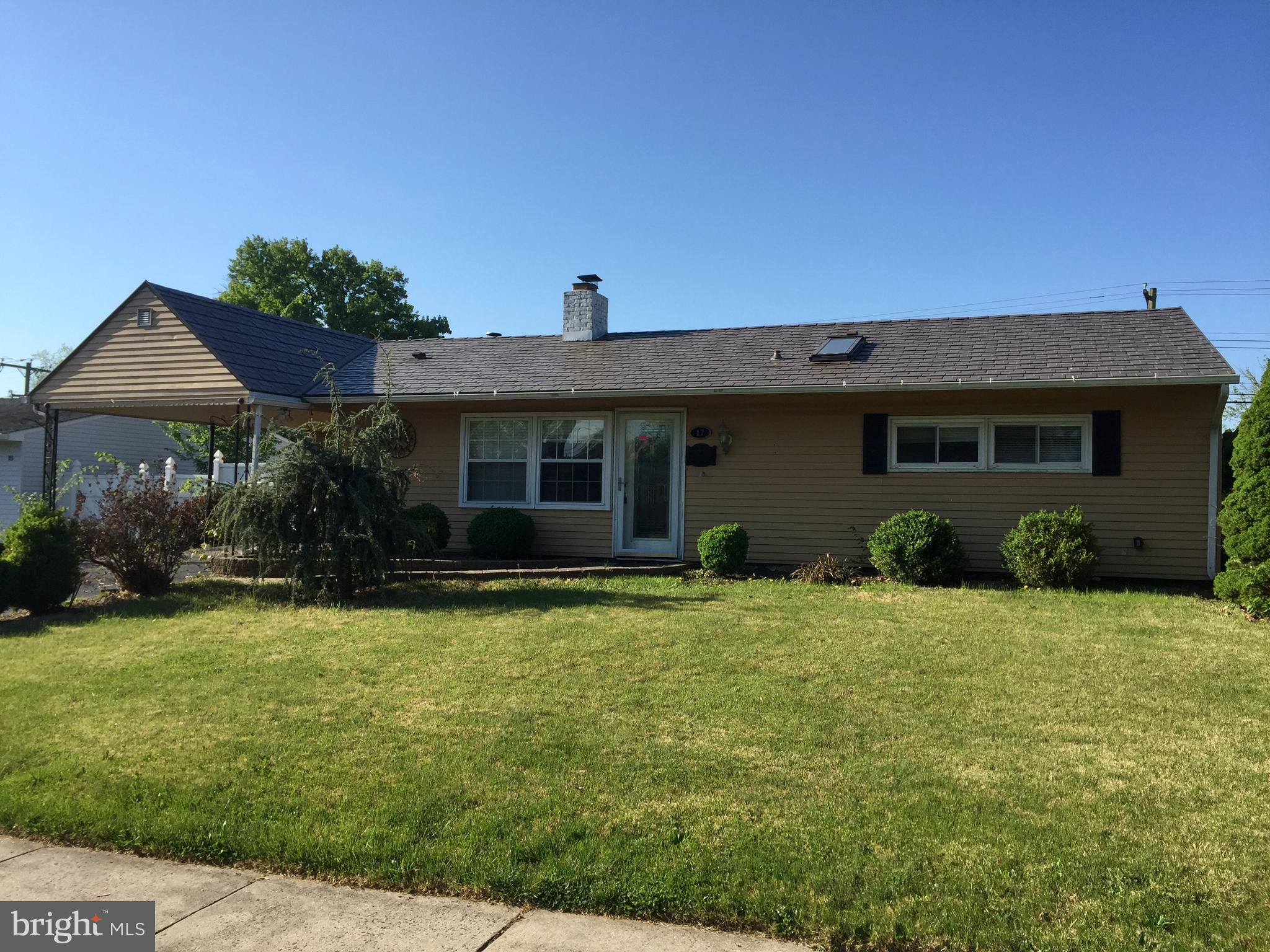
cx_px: 635
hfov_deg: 61.7
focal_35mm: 29
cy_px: 476
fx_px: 1064
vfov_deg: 48.2
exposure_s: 1/1412
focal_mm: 4.15
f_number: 2.2
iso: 32
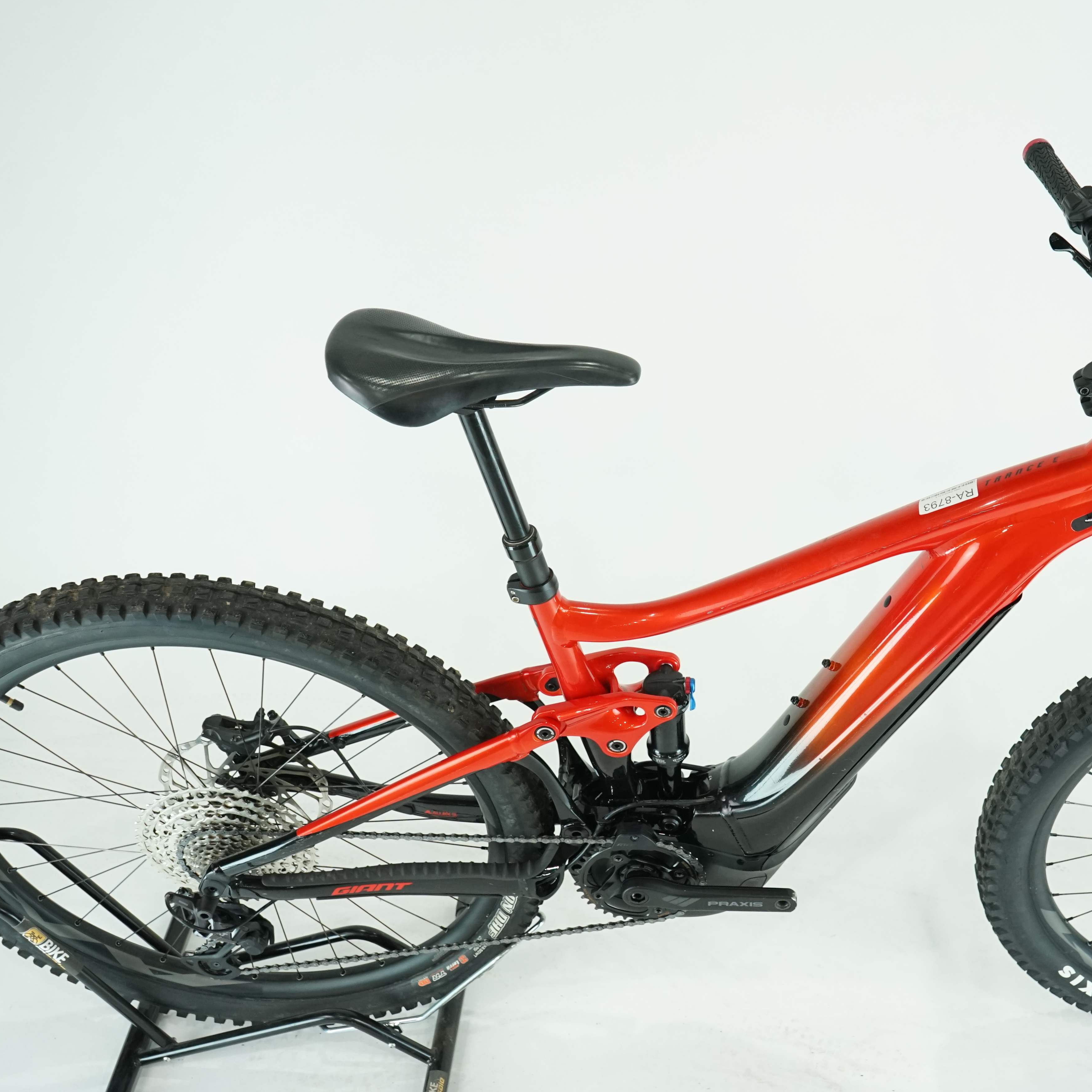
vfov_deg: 40.0
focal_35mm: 42
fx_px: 1499
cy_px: 546
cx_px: 769
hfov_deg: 39.3
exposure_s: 1/200
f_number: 5.6
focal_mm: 29
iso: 1600
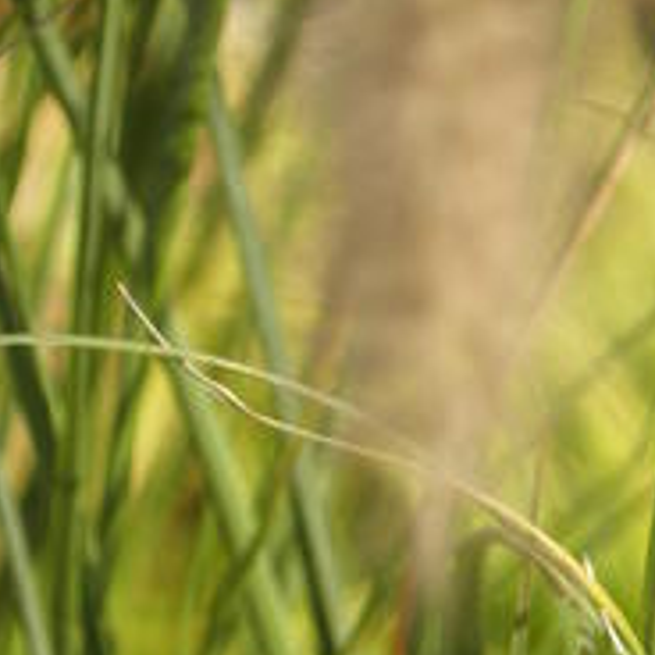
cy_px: 584
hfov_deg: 2.0
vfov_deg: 2.0
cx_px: 701
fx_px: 19096
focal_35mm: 892
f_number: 4.5
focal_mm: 51.76
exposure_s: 1/320
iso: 100
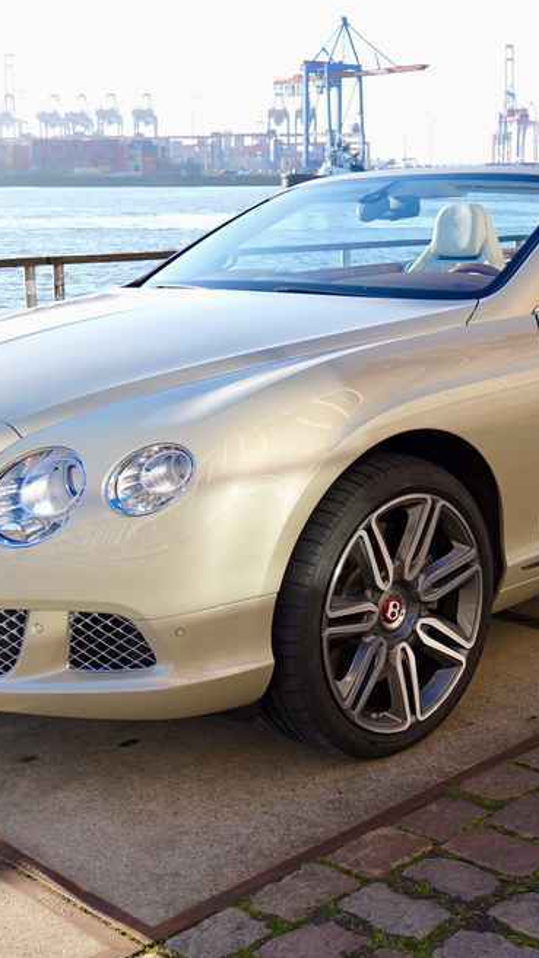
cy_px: 508
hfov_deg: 23.9
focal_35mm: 50
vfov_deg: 41.3
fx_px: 1270
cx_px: 291
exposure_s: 1/125
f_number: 5
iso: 100
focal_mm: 29
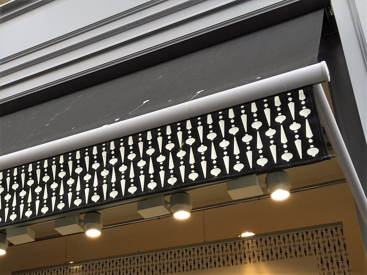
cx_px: 184
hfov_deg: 61.7
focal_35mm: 29
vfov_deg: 48.2
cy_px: 138
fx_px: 308
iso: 32
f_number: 2.2
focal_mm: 4.15
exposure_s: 1/131
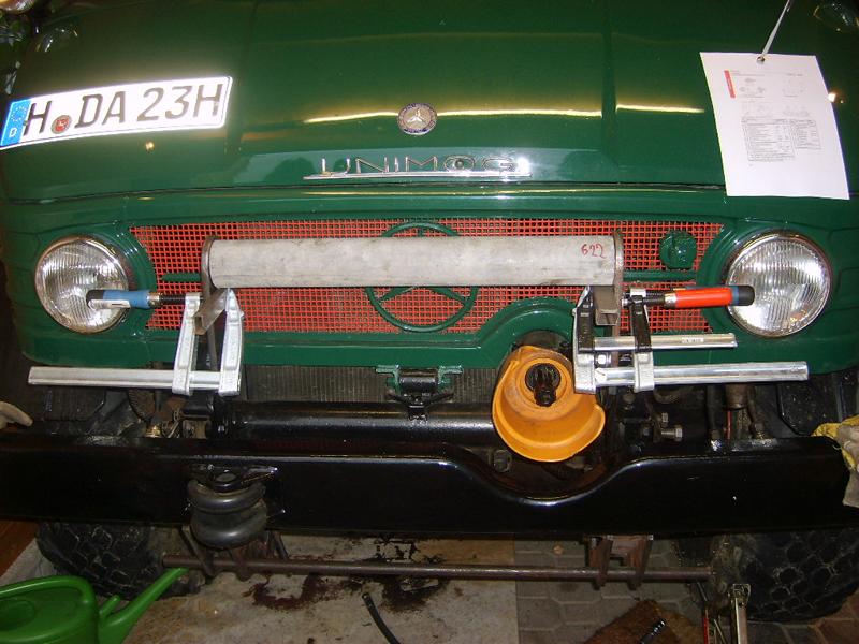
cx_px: 430
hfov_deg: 52.6
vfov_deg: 40.7
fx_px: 869
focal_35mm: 35
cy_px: 322
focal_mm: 5.8
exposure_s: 1/45
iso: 100
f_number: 2.8
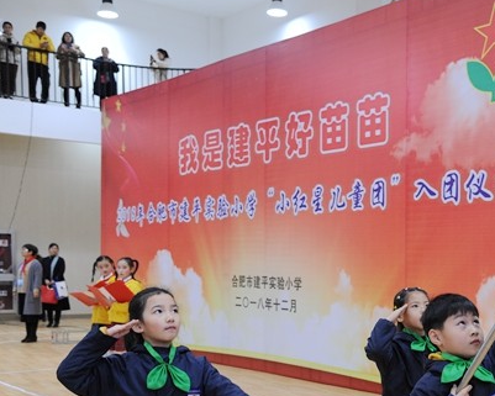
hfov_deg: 31.4
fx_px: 850
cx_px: 414
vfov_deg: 25.8
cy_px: 317
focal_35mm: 58
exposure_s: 1/125
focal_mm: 31
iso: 1000
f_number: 4
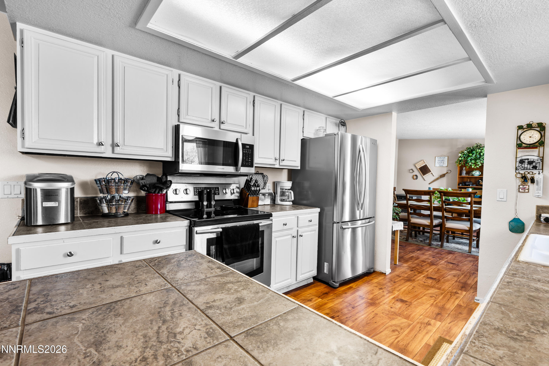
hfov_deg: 100.4
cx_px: 274
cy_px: 183
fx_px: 229
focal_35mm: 15
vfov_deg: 77.3
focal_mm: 10
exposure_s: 1/13
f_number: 6.3
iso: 200
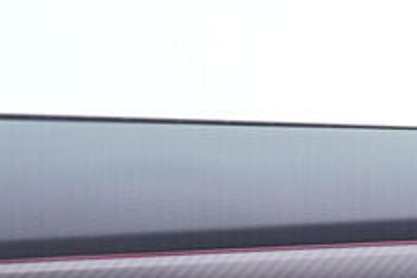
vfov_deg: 7.9
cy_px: 609
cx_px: 586
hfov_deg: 12.1
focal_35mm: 164
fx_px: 1900
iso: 160
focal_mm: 24
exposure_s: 1/40
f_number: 2.8
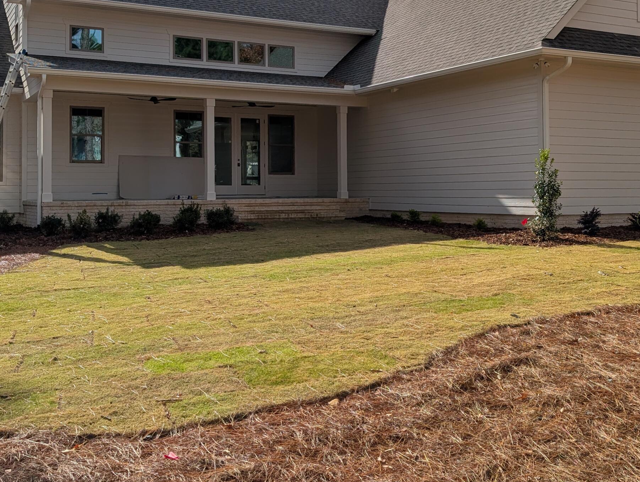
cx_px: 288
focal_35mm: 40
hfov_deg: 46.7
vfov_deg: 35.7
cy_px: 168
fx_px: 741
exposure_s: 1/2688
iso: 20
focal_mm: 6.9
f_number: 1.68
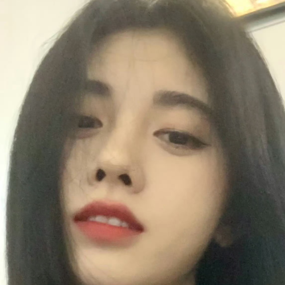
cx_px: 165
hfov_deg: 22.7
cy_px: 278
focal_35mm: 76
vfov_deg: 22.0
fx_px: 708
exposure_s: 1/17
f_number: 2.2
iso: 1600
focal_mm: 2.87
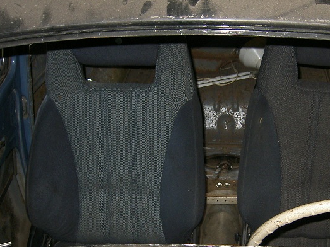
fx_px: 496
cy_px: 154
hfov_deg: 36.3
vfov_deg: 27.9
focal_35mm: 52
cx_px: 228
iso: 100
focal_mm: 5.6
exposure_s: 1/60
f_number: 2.8
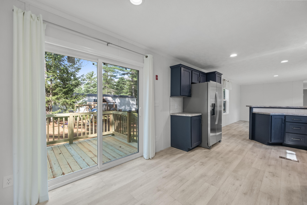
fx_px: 128
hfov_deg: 100.4
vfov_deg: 77.3
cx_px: 154
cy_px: 102
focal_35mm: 15
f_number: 8
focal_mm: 9.7
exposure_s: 1/10
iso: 500
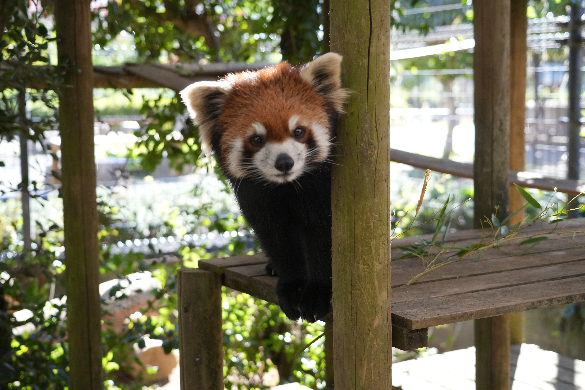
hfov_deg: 35.1
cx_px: 292
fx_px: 926
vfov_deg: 23.8
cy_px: 195
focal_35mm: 57
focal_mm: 57
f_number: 5
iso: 4000
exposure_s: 1/800
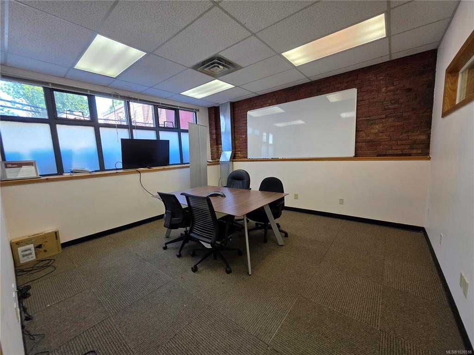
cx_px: 237
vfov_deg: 89.9
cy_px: 178
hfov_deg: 106.2
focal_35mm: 13
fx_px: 178
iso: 200
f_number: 1.9
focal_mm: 2.2
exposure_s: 1/120
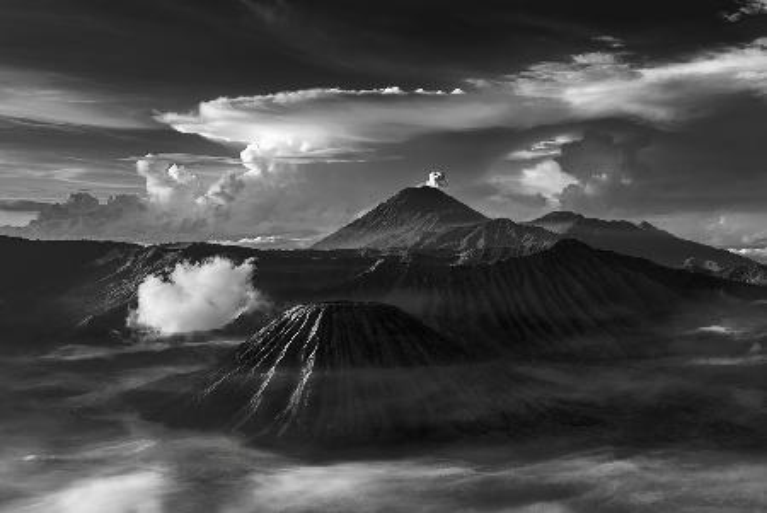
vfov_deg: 30.6
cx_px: 384
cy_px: 256
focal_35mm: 44
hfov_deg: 44.5
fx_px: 938
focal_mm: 44
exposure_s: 1/160
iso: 160
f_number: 8
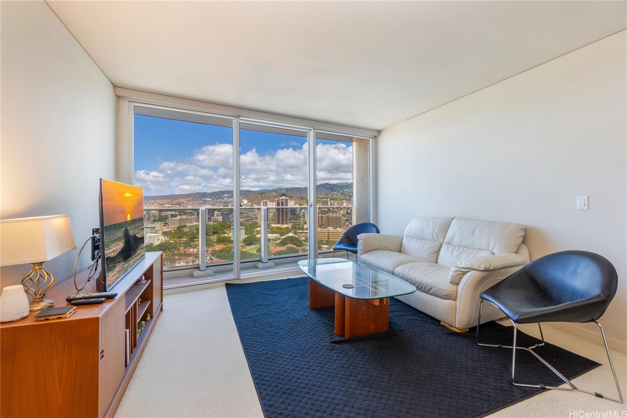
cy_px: 209
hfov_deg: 100.4
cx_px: 314
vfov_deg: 77.3
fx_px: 261
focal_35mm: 15
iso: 100
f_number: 8
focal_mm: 10
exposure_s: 1/15
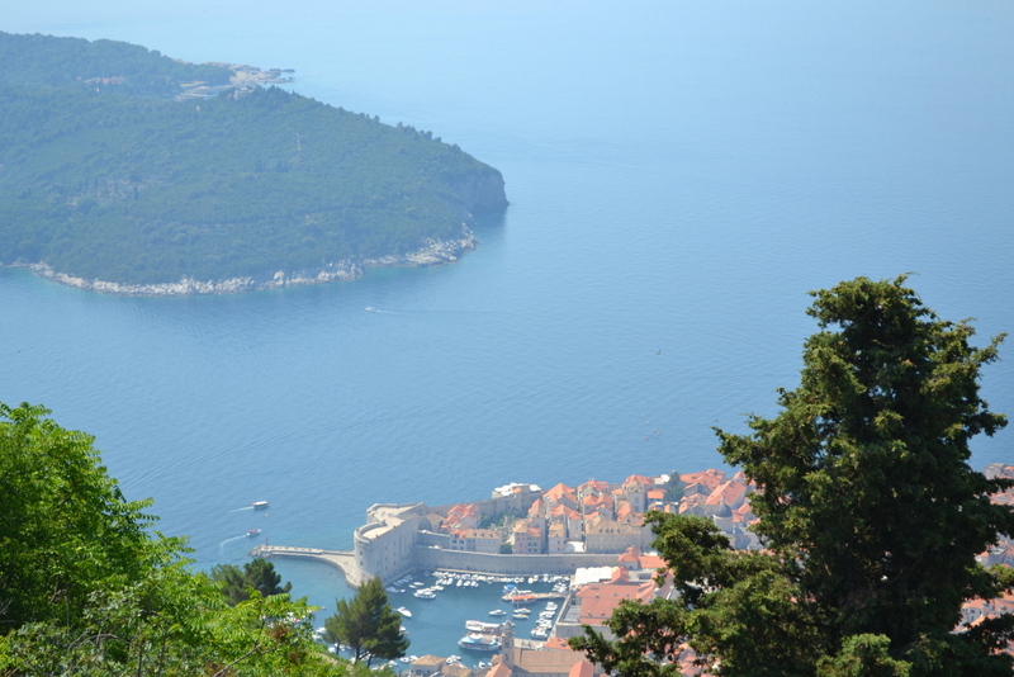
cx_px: 507
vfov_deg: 16.6
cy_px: 338
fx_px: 2324
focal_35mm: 82
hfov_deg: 24.6
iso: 100
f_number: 5.6
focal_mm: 55
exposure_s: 1/320
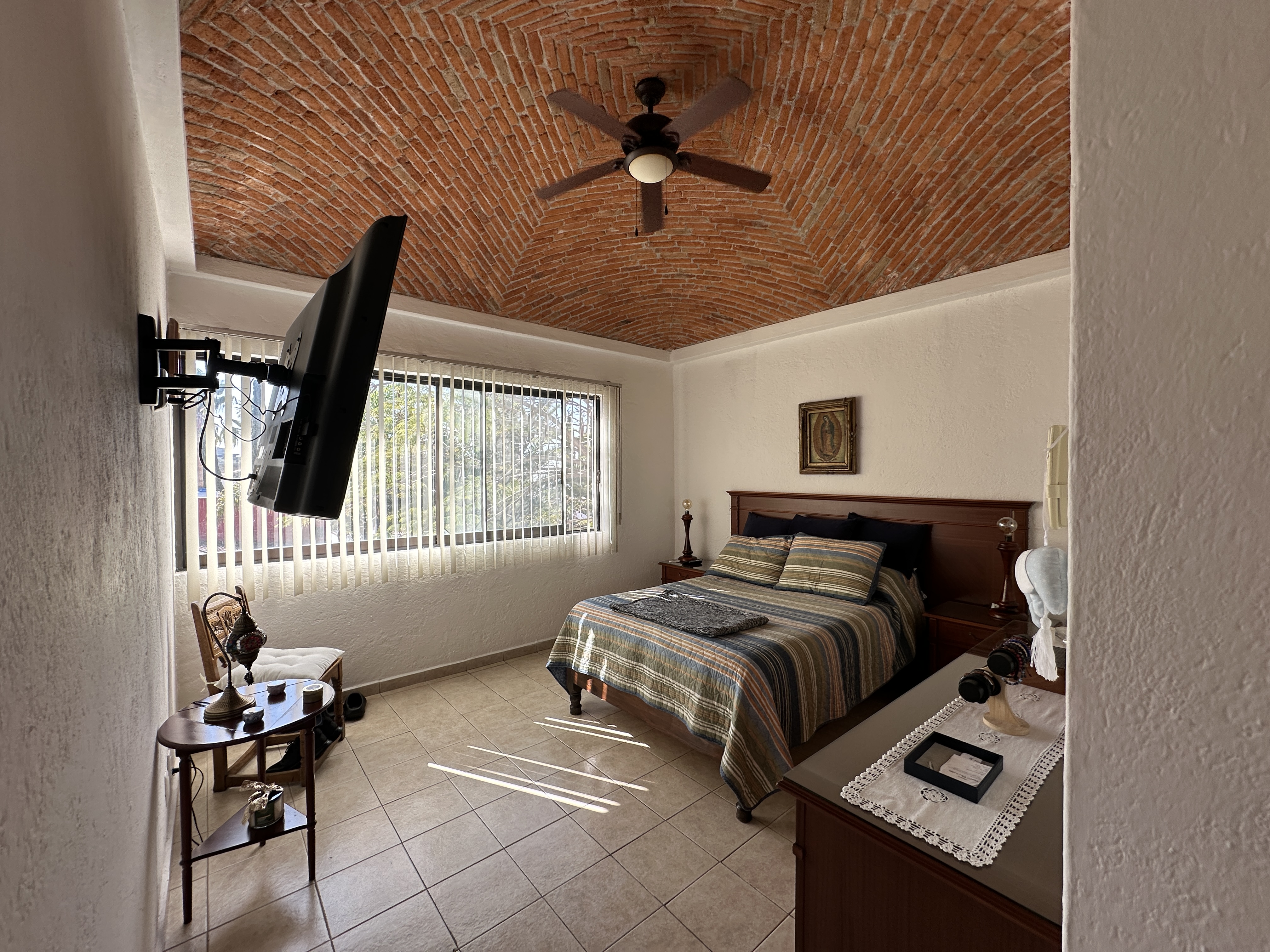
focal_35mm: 14
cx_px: 635
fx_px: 514
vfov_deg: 85.7
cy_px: 476
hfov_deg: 102.1
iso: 40
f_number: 2.2
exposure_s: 1/233
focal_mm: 2.22
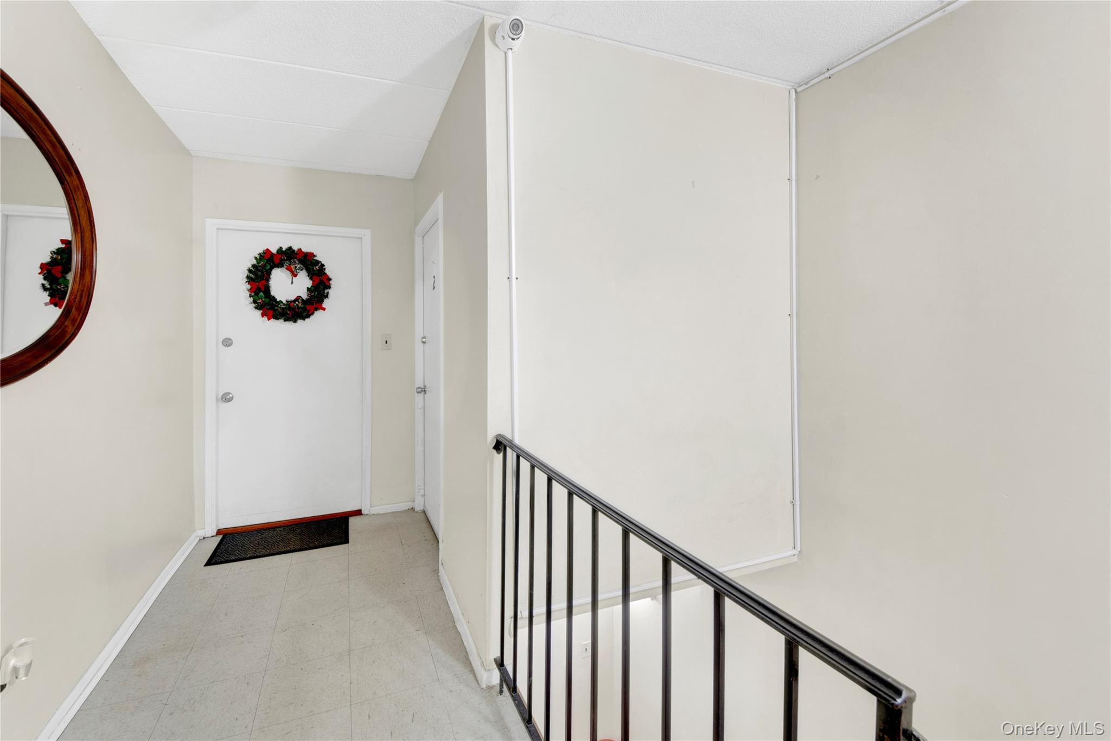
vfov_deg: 83.3
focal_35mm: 14
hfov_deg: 106.3
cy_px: 370
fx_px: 417
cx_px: 556
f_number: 8
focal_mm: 9
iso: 100
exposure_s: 2
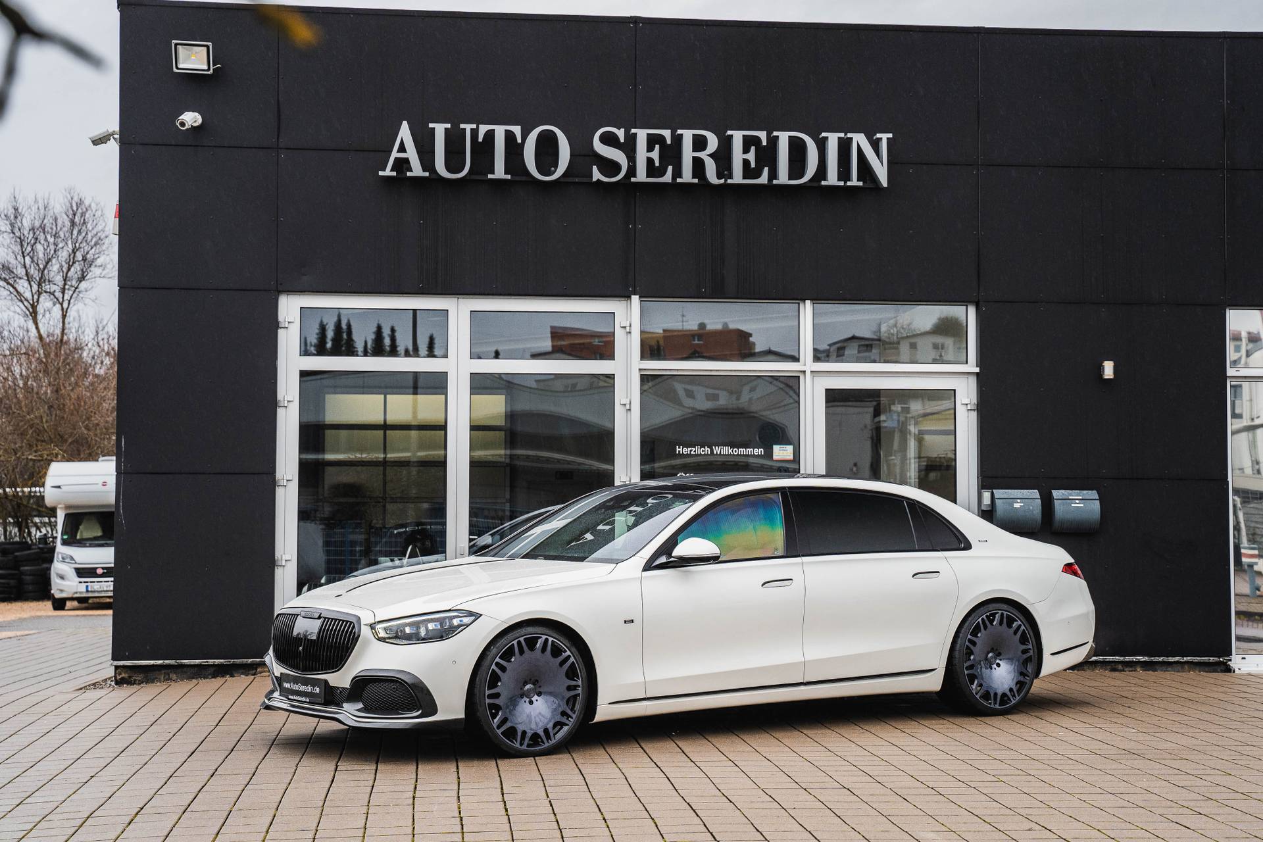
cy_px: 421
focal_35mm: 54
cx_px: 632
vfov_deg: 25.1
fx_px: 1894
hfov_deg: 36.9
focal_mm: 54
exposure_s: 1/200
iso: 800
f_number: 4.5
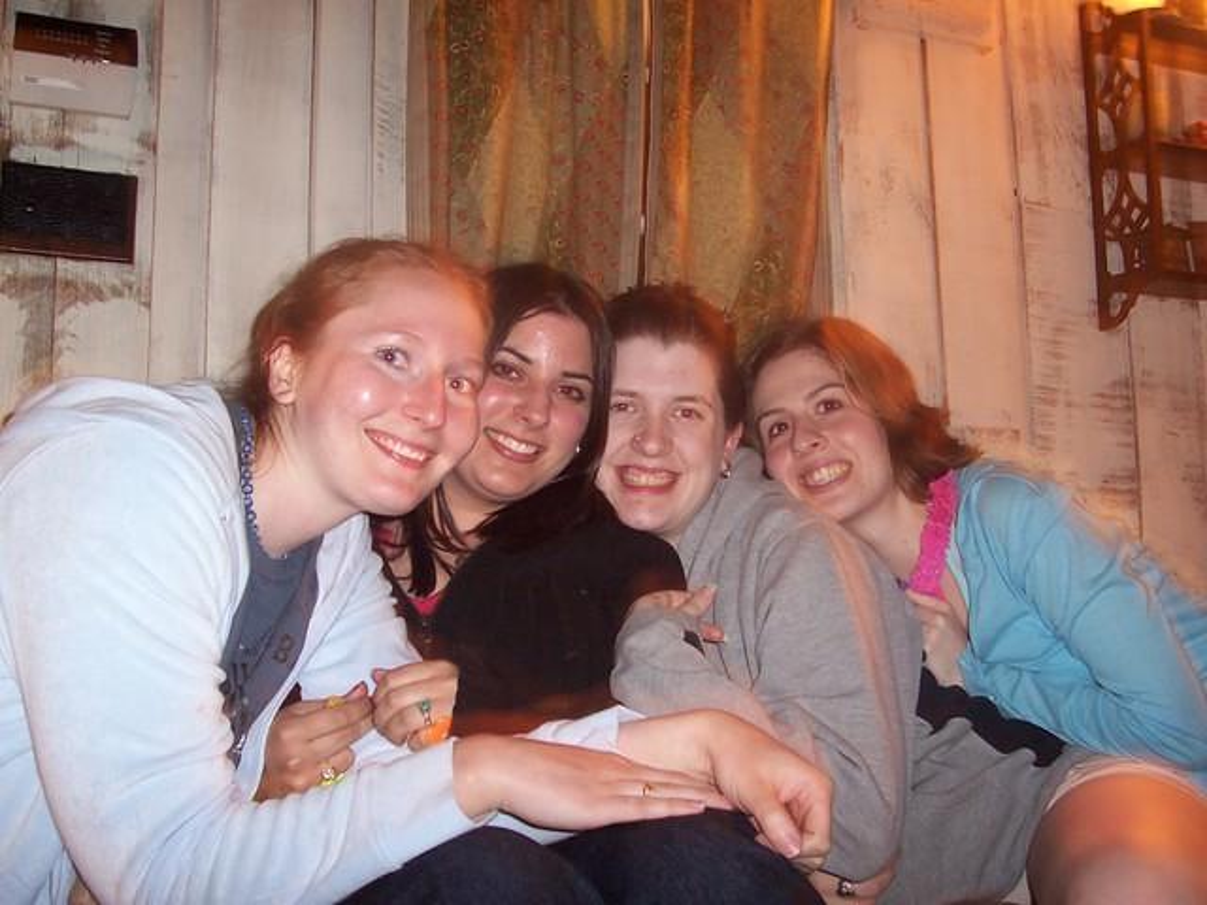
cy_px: 452
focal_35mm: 37
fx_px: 1290
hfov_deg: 50.1
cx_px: 604
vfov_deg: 38.7
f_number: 2.8
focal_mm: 5.6
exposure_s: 1/2
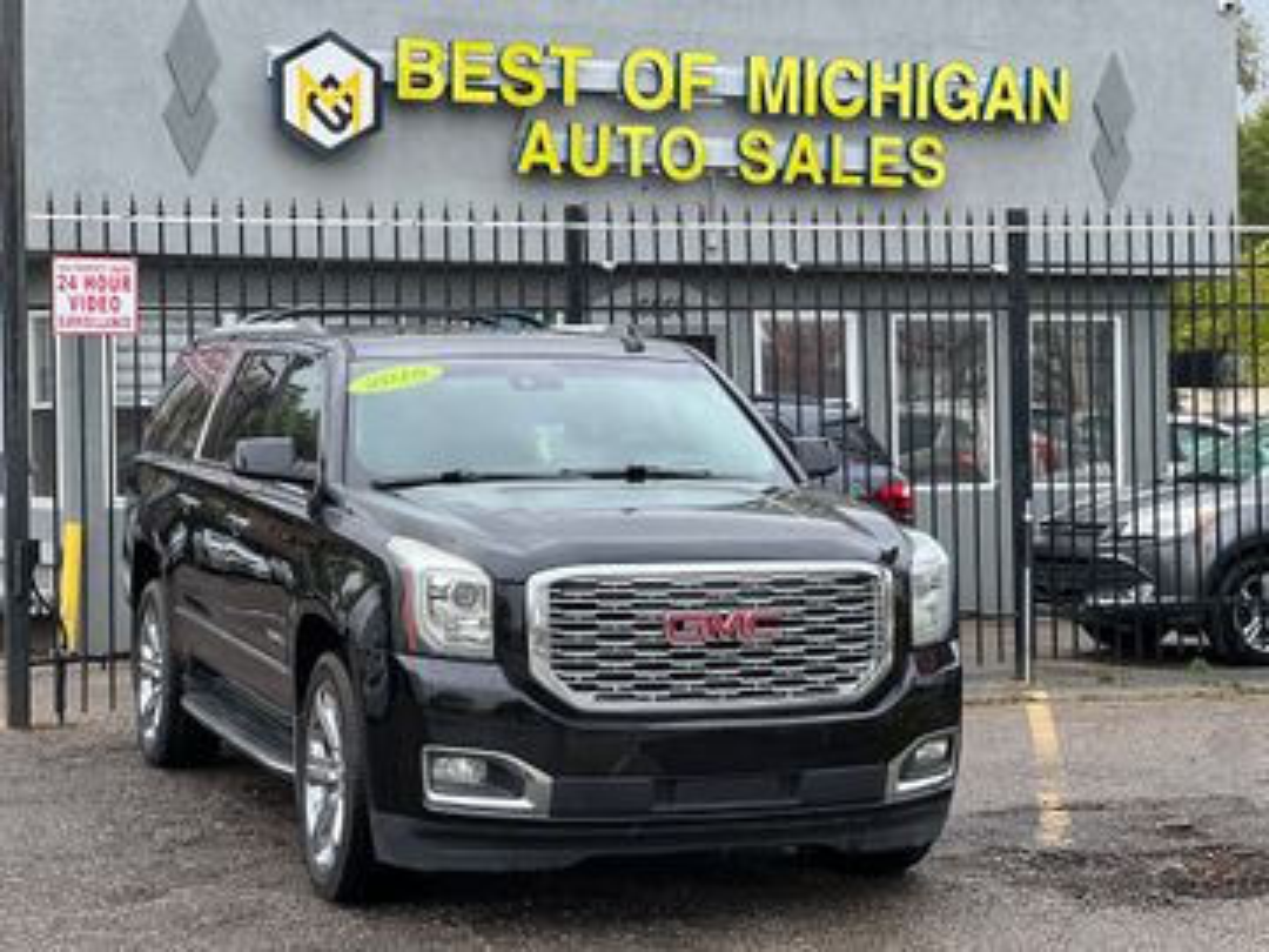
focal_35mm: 77
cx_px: 634
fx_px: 2823
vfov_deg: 19.1
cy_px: 476
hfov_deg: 25.3
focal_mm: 9
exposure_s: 1/121
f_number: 2.8
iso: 25
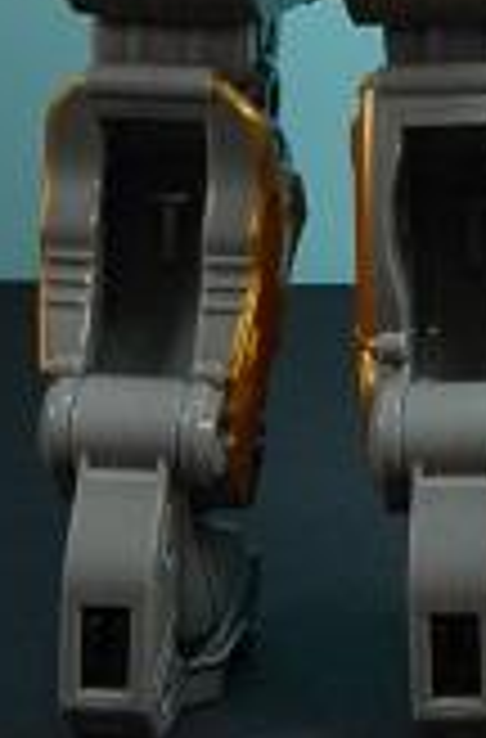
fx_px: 2634
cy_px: -360
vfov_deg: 14.8
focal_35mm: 129
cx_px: 821
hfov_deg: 10.1
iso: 100
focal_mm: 22
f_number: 20
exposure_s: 1/1.6
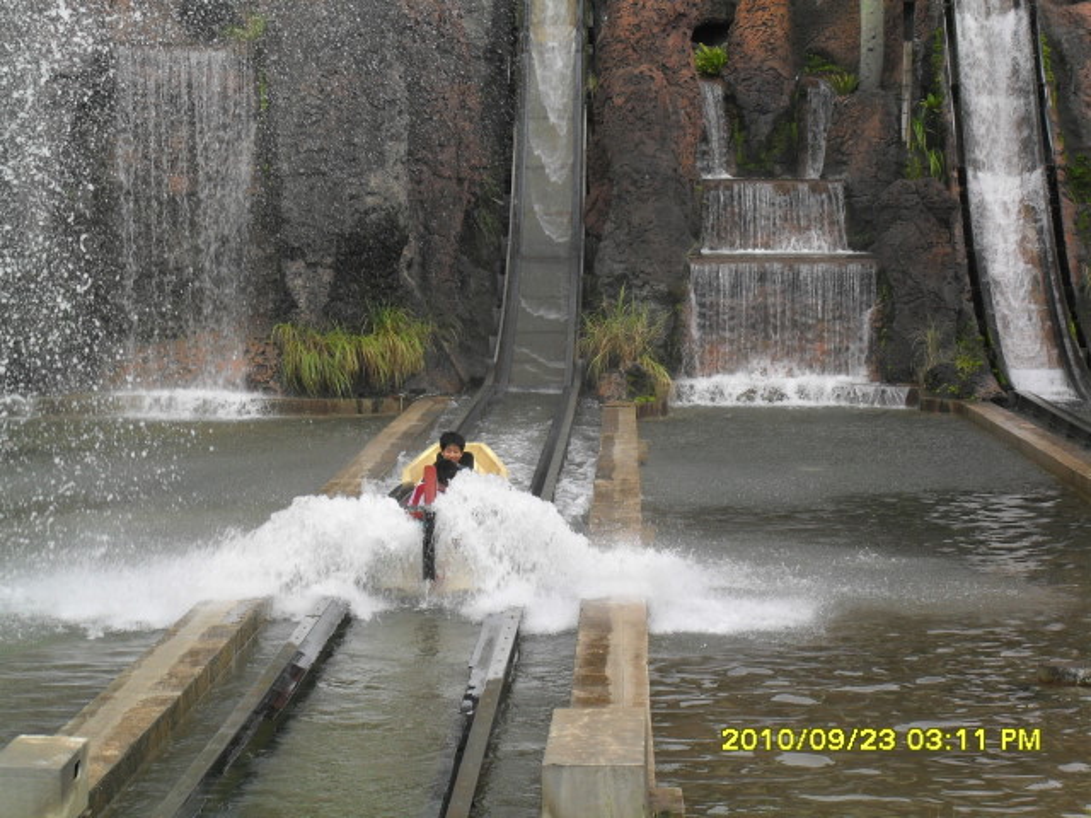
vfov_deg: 14.1
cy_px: 409
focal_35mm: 105
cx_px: 546
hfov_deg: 18.7
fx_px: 3309
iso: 100
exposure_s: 1/250
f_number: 5.2
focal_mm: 18.6
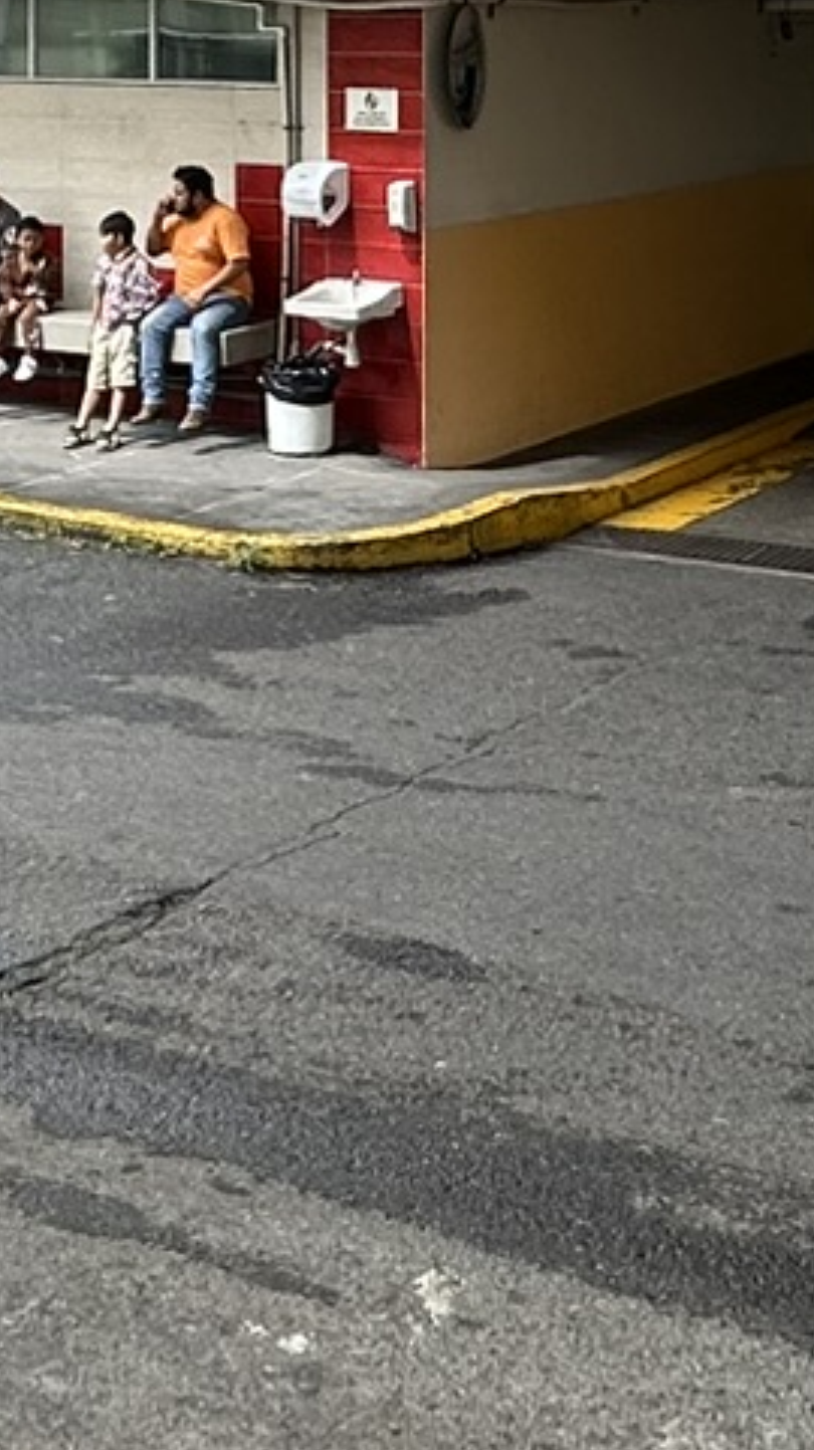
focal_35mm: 65
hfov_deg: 18.5
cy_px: 60
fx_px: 2498
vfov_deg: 30.5
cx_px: 467
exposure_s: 1/325
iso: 40
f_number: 2.2
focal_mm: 2.22
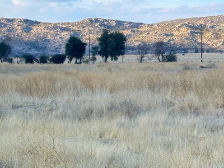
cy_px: 77
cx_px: 176
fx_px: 796
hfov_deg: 15.9
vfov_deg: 12.0
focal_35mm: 123
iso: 64
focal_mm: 6.86
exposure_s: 1/1751
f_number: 1.78
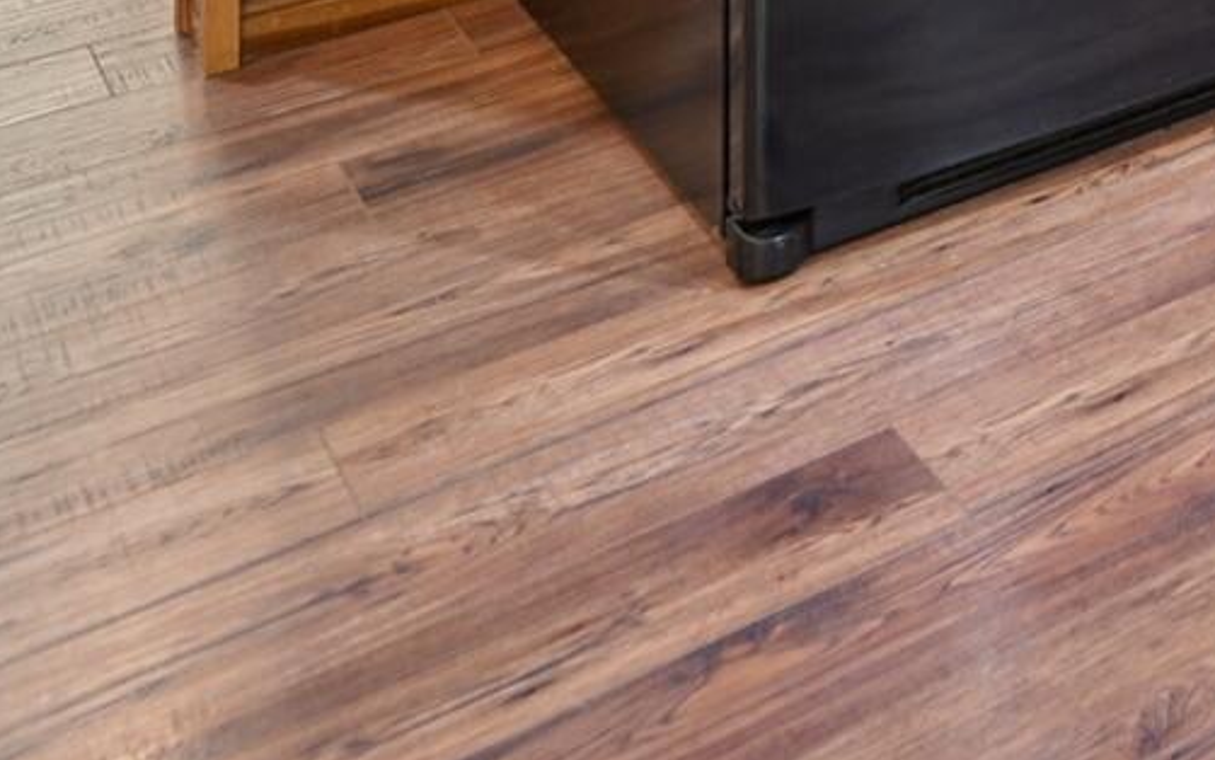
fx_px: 2352
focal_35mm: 71
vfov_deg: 13.7
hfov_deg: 23.2
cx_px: 1835
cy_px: -1012
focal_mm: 14
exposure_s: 1/13
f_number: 4
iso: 400
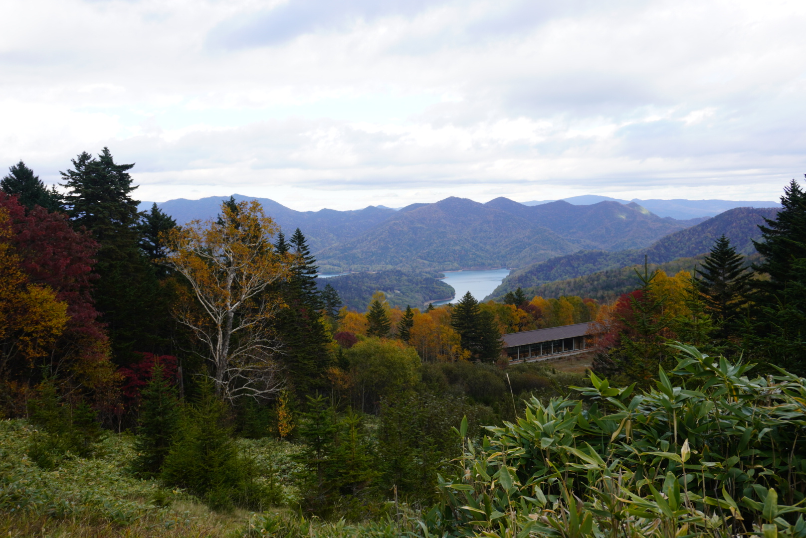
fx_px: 773
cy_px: 269
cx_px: 403
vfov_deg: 38.4
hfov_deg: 55.1
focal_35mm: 34
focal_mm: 23
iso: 100
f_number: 5
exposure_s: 1/160
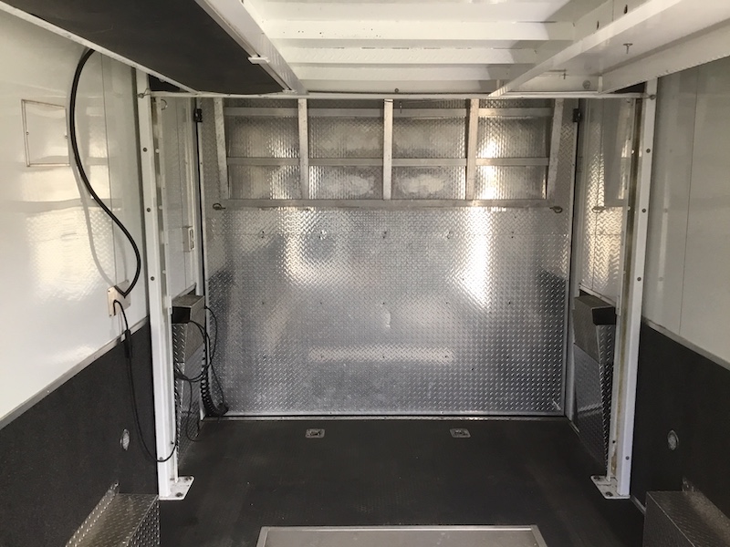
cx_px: 365
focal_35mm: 31
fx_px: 654
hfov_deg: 58.4
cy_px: 274
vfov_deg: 45.4
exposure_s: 1/30
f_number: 2.4
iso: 32
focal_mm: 3.3
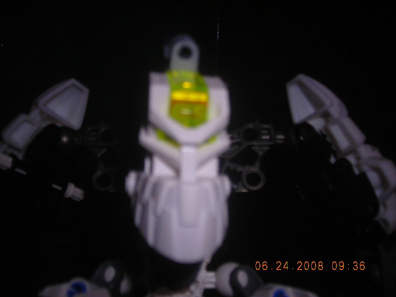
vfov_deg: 37.7
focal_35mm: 38
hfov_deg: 49.0
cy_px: 148
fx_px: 435
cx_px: 198
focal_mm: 6.3
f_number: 6.4
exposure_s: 1/60.1
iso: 50
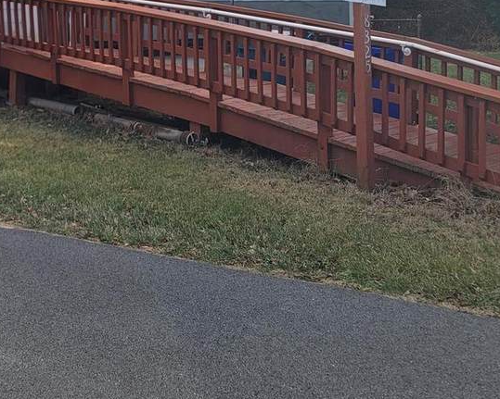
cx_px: 122
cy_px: -34
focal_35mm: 58
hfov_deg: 31.9
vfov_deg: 24.5
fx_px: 858
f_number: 1.8
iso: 20
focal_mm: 7
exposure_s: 1/873
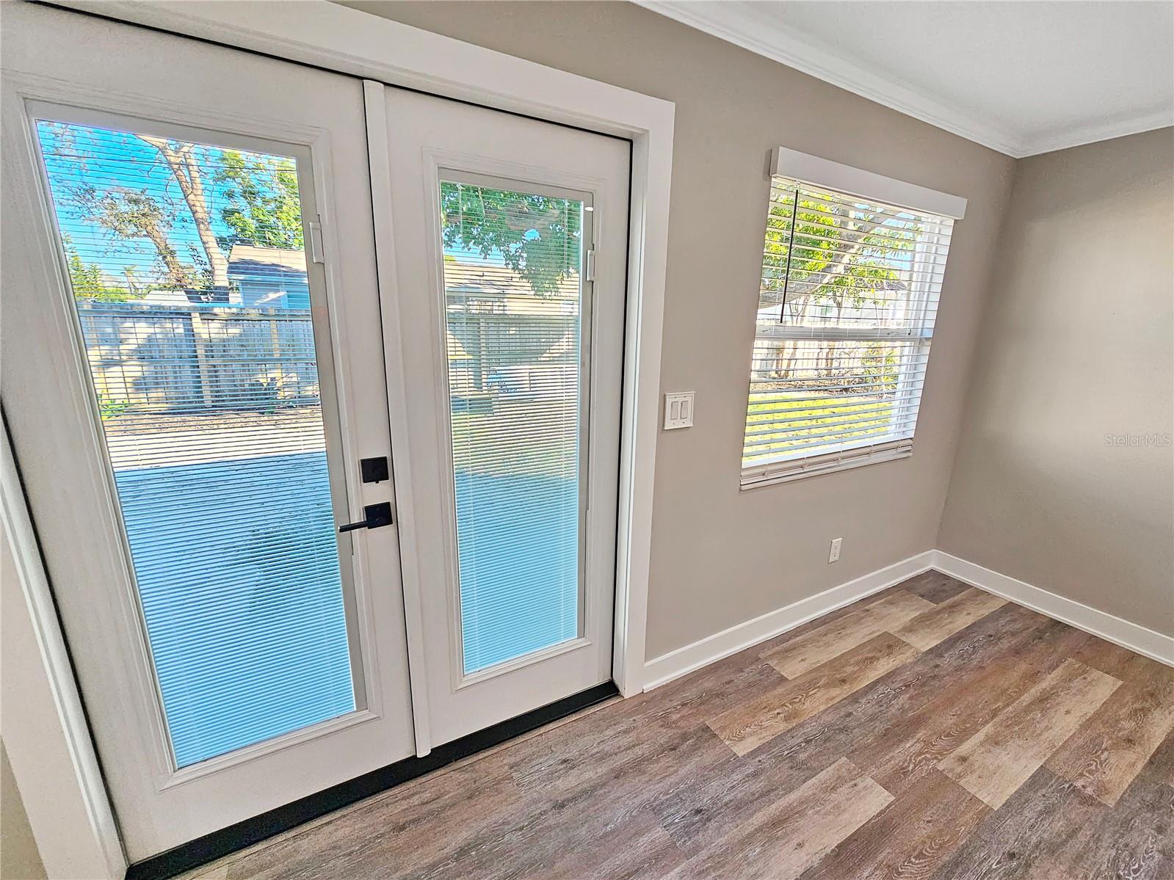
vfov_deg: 89.9
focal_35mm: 13
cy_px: 440
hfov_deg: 106.2
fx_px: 441
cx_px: 587
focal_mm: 2.2
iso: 80
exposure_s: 1/120
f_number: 2.2
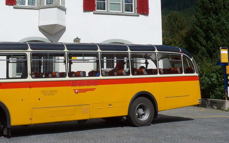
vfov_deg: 20.8
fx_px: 387
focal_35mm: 62
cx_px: 83
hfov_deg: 32.8
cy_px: 37
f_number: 4
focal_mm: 8
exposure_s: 1/2000
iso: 80
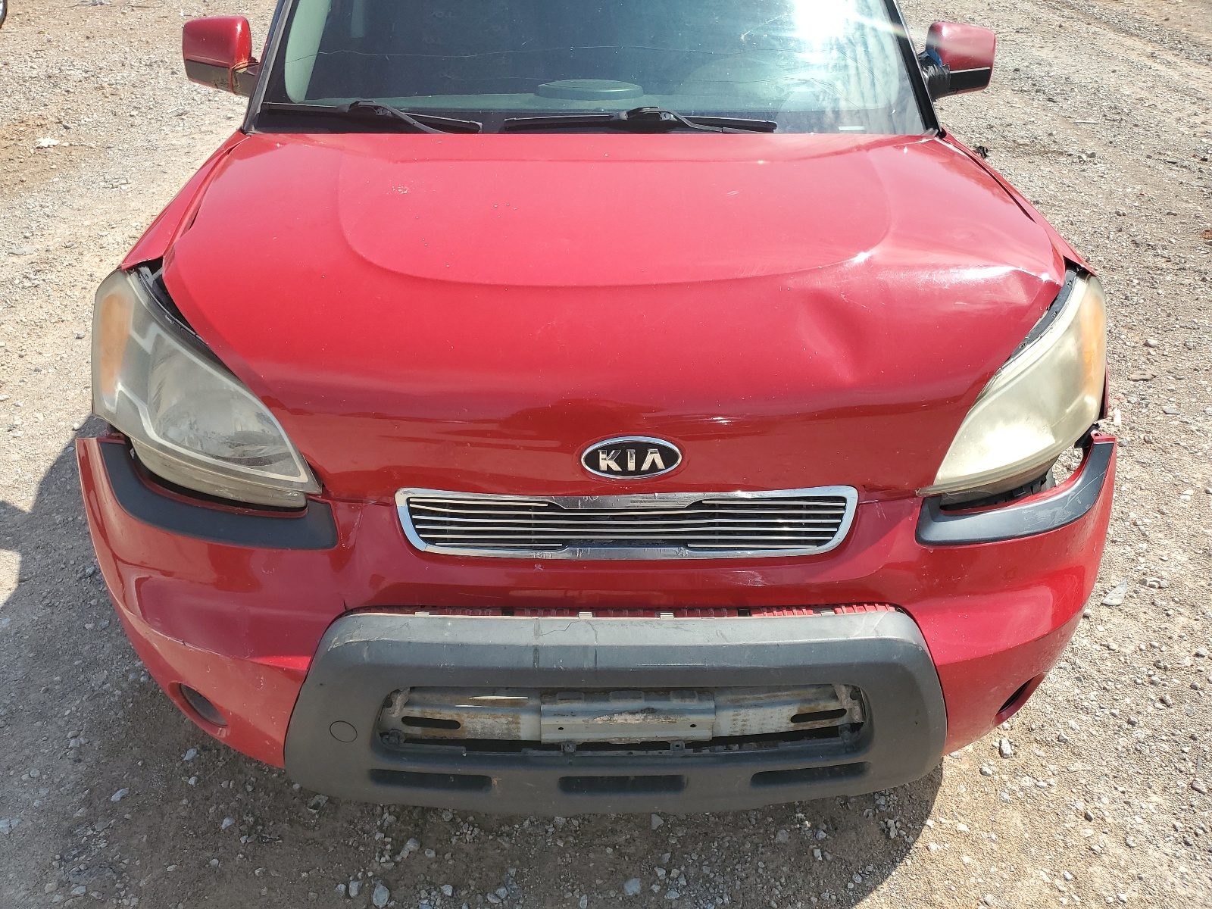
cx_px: 606
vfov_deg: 53.1
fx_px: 910
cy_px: 454
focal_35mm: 26
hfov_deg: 67.3
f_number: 1.5
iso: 50
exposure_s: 1/2000
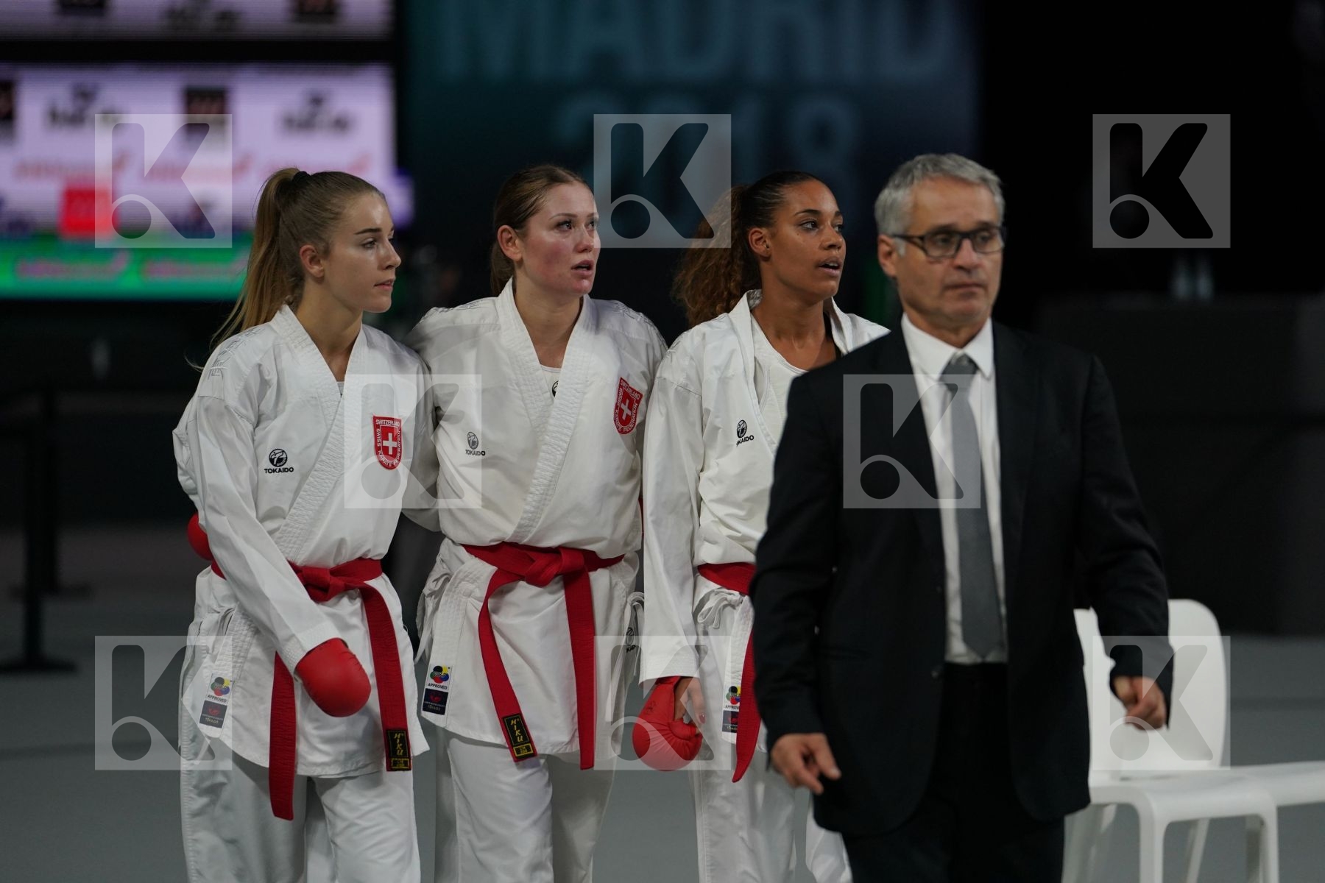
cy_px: 442
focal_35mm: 197
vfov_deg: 7.0
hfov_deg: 10.4
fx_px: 7250
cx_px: 662
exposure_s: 1/1000
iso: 1600
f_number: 2.8
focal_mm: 197
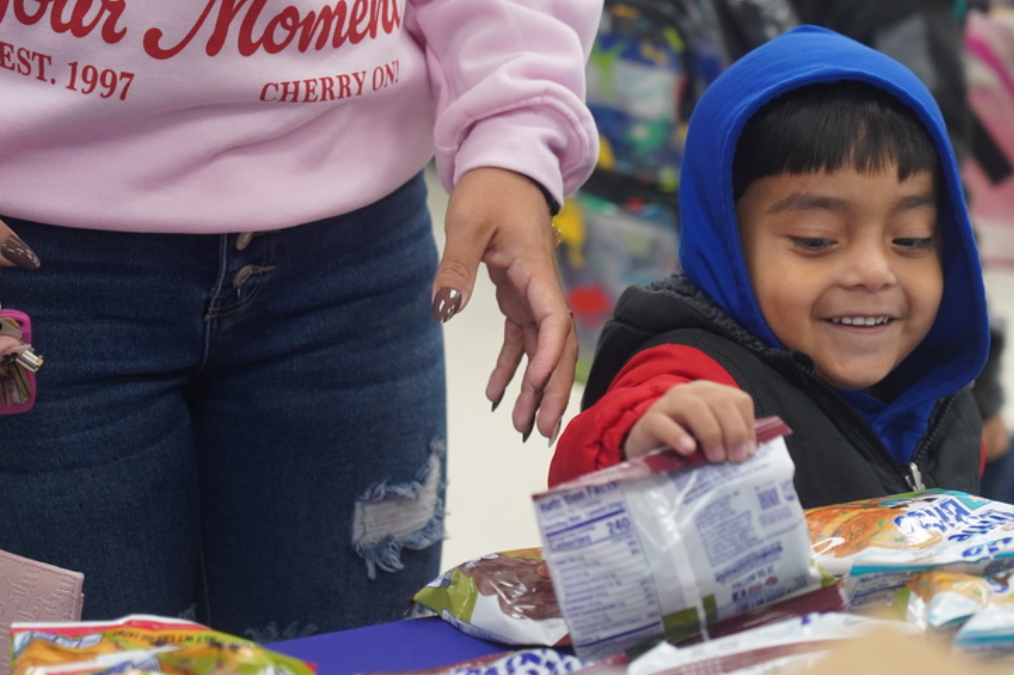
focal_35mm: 149
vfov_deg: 9.2
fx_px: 4196
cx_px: 691
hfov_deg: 13.8
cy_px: 353
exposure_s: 1/160
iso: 2000
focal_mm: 105
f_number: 4
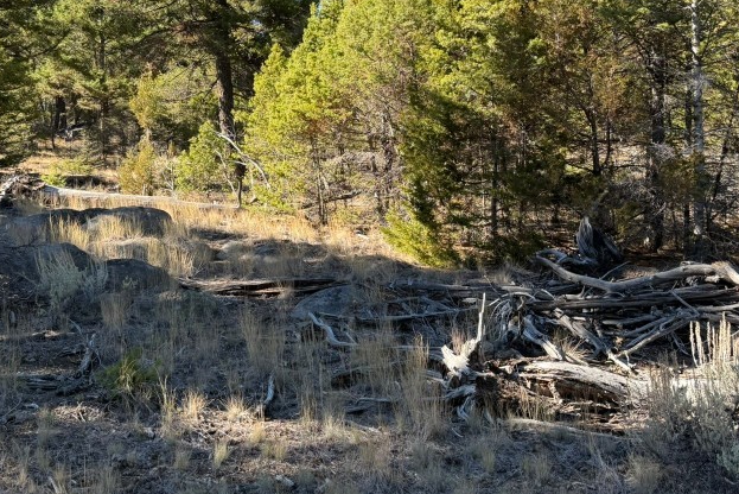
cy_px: 189
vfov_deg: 32.5
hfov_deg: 46.8
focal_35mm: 41
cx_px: 256
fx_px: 842
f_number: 1.78
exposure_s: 1/943
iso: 100
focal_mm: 6.76
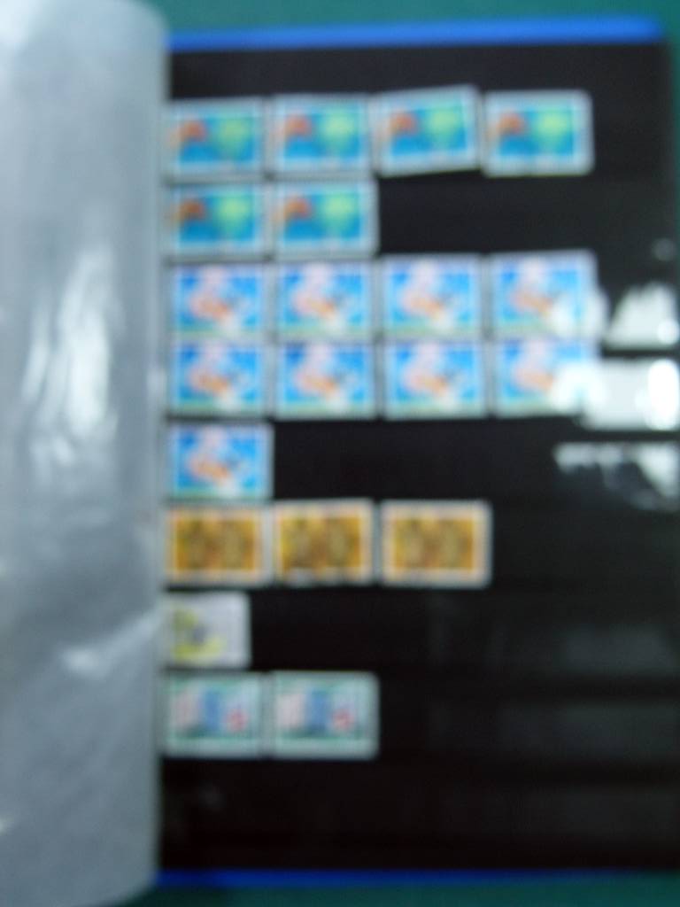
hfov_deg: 44.2
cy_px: 454
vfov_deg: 56.8
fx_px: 838
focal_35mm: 32
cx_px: 340
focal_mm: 5.8
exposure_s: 1/80
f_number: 3
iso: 100
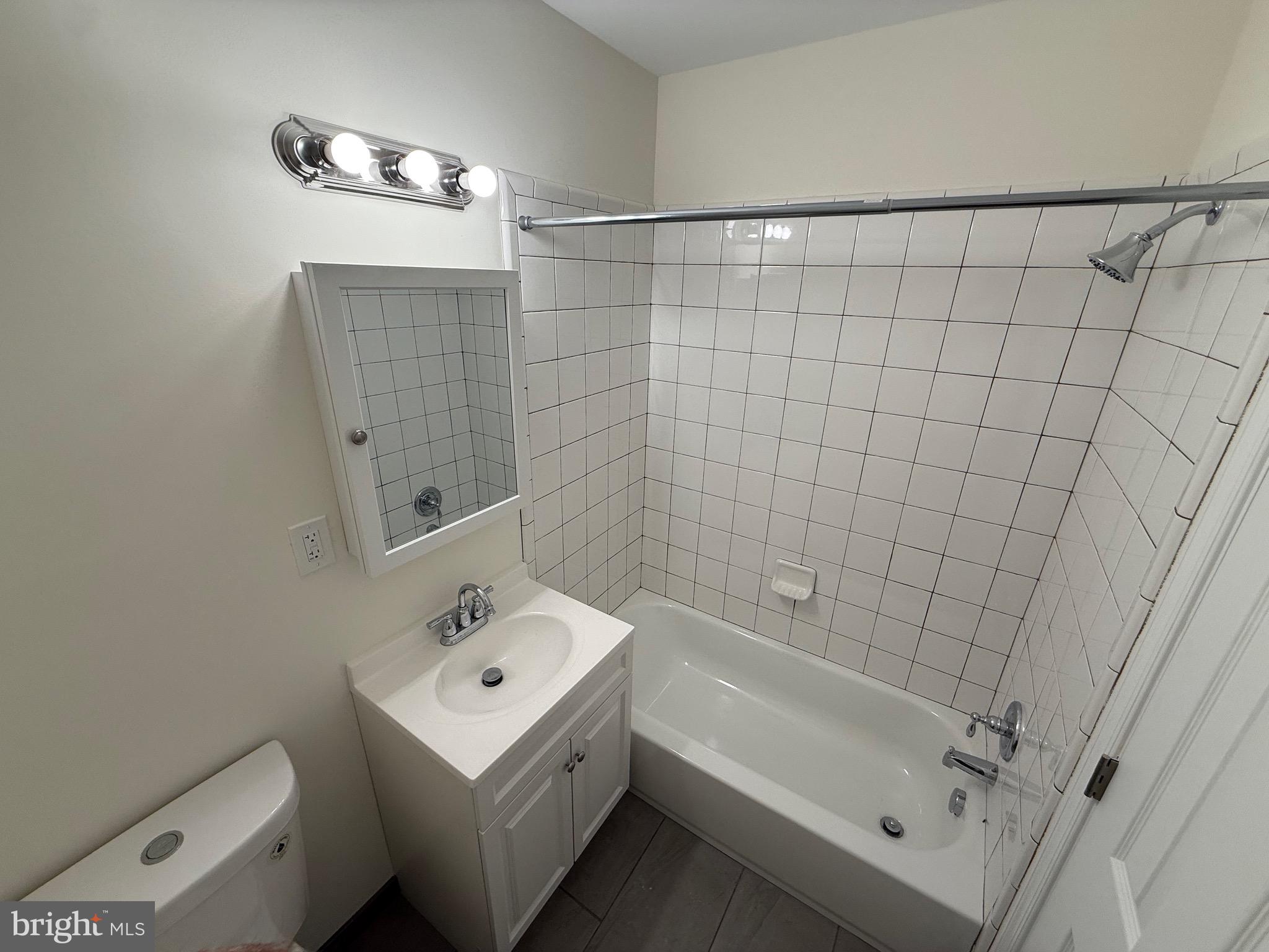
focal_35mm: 14
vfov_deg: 85.7
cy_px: 476
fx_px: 513
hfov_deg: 102.1
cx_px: 634
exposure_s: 1/120
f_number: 2.2
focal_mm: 2.22
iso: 80
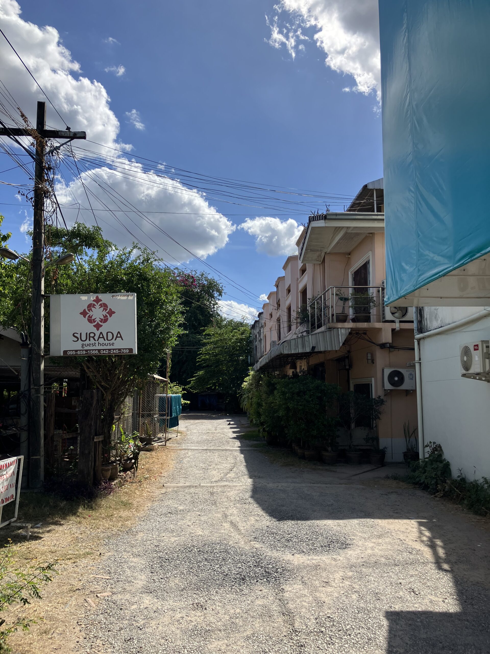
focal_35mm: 28
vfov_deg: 63.4
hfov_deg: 49.7
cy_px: 327
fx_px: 528
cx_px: 245
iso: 32
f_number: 1.8
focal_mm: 3.99
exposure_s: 1/2857
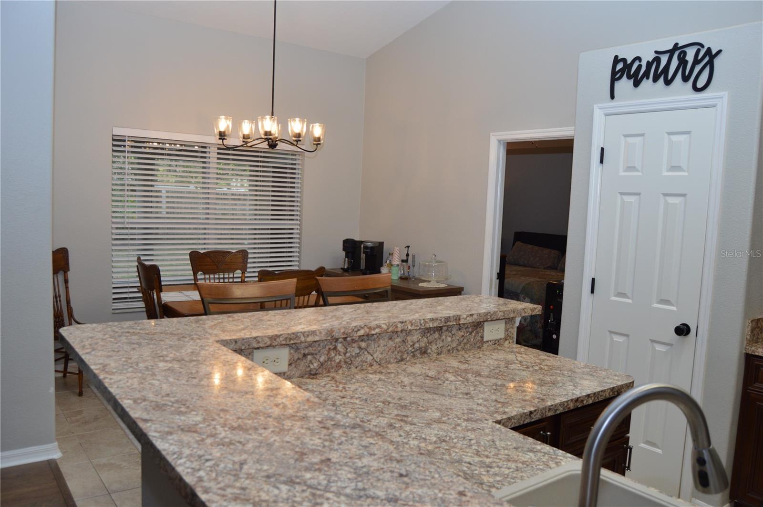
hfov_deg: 67.4
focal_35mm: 27
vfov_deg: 47.8
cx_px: 382
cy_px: 254
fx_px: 572
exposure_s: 1/100
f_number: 5
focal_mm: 18
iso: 400
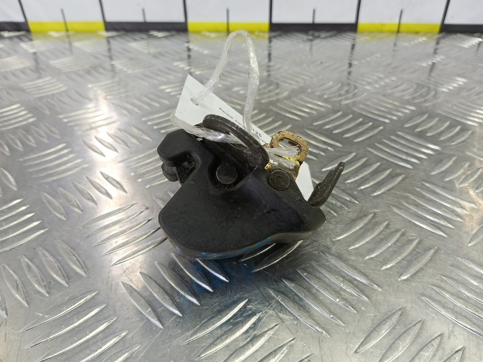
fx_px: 321
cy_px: 181
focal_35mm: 23
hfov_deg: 73.9
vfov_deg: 58.9
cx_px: 242
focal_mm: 4.11
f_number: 1.6
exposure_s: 1/50
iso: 148
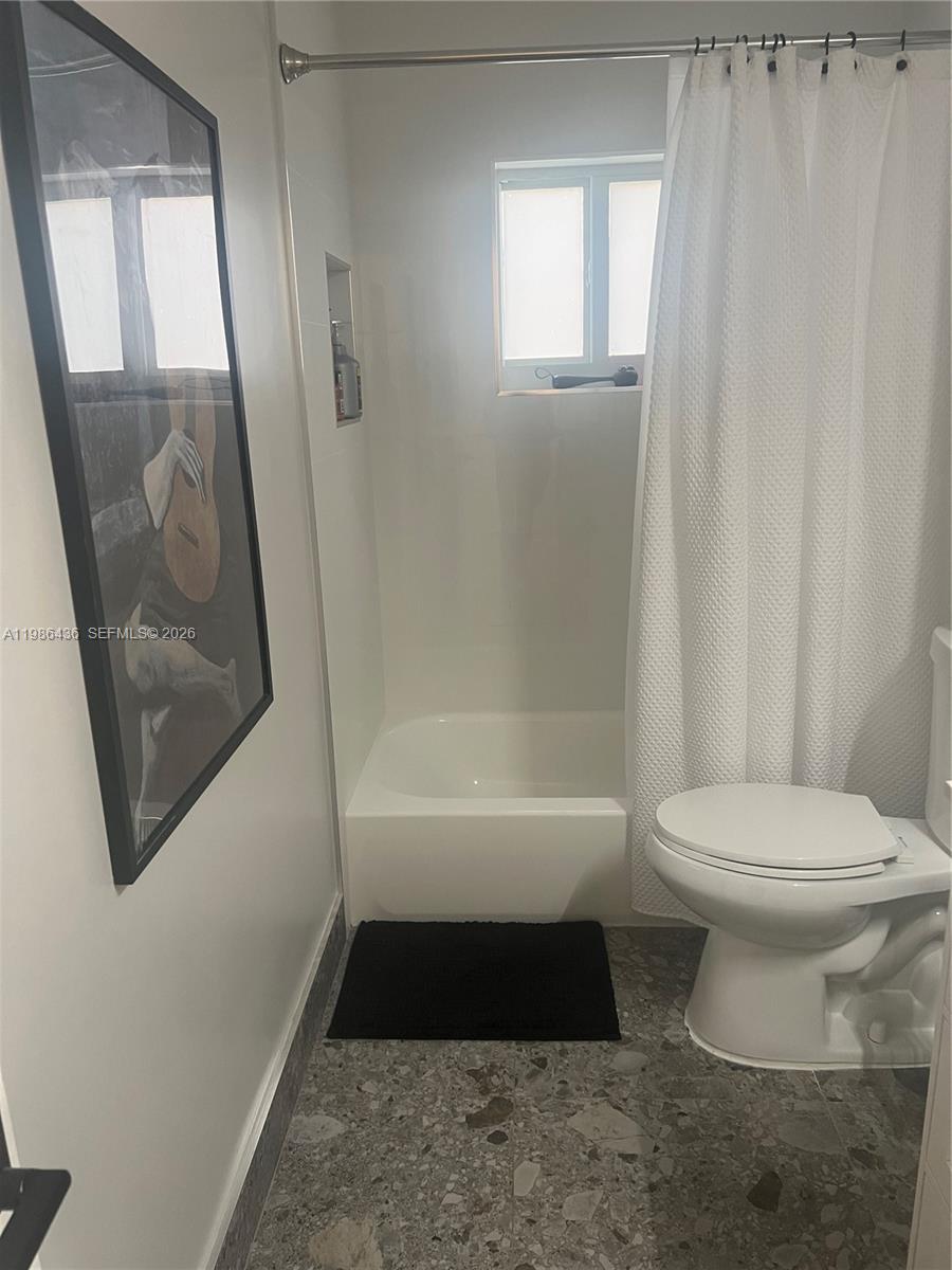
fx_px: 953
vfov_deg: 67.3
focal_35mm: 26
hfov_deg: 53.1
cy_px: 635
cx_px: 476
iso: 100
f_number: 1.5
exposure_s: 1/60
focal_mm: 5.7
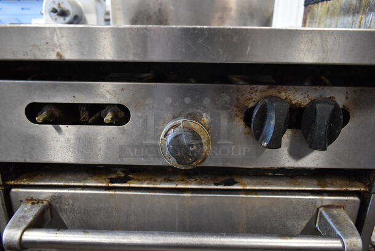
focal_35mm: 27
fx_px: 282
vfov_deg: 48.0
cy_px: 126
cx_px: 188
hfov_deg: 67.3
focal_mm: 18
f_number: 3.5
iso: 1250
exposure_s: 1/30
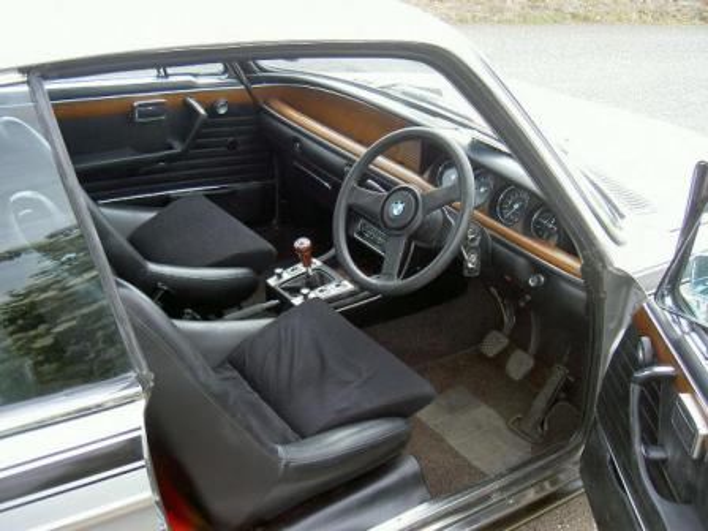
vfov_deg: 36.8
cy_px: 266
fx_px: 798
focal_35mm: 39
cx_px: 354
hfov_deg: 47.9
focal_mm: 8
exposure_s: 1/169
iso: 100
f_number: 2.8
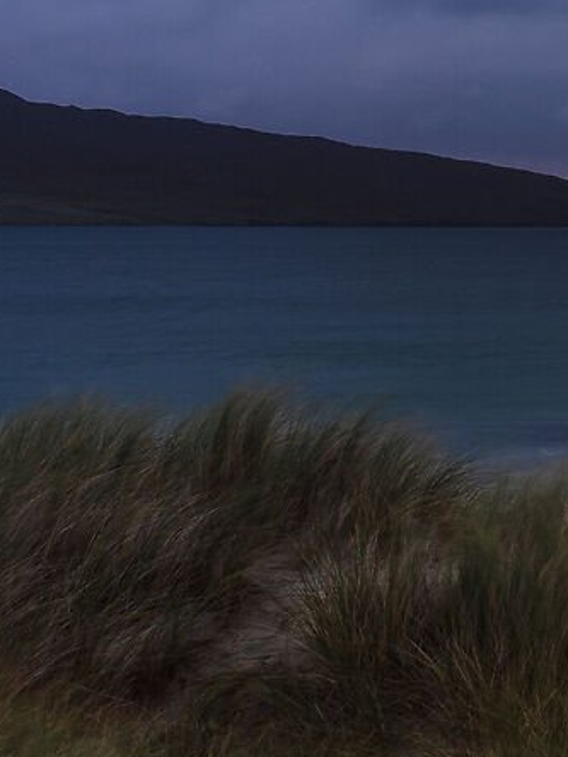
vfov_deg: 18.9
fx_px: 2275
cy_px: 285
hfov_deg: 11.9
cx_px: 1298
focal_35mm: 104
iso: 50
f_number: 16
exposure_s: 1
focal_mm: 20
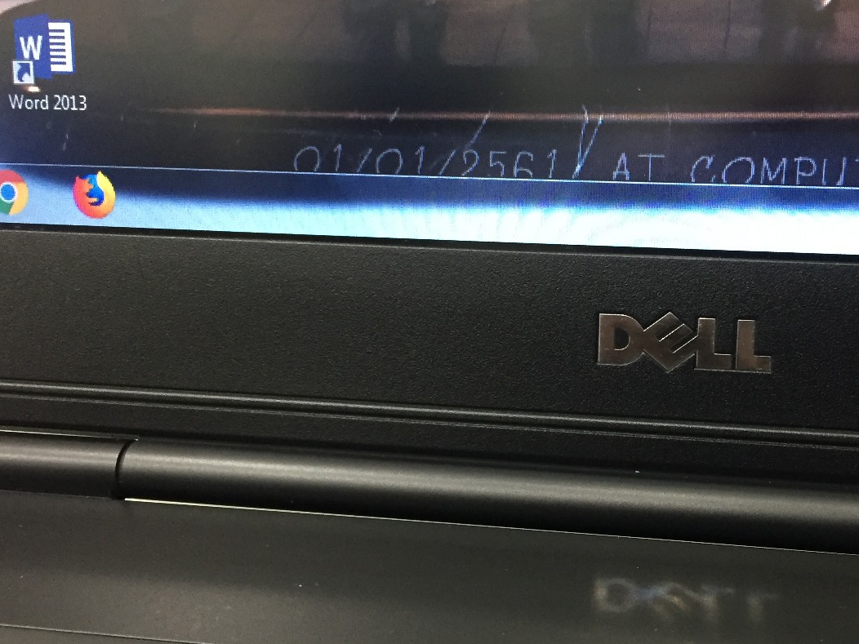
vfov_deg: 32.0
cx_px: 579
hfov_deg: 41.5
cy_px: 406
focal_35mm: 45
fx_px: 1117
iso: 250
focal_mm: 4.15
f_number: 2.2
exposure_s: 1/20
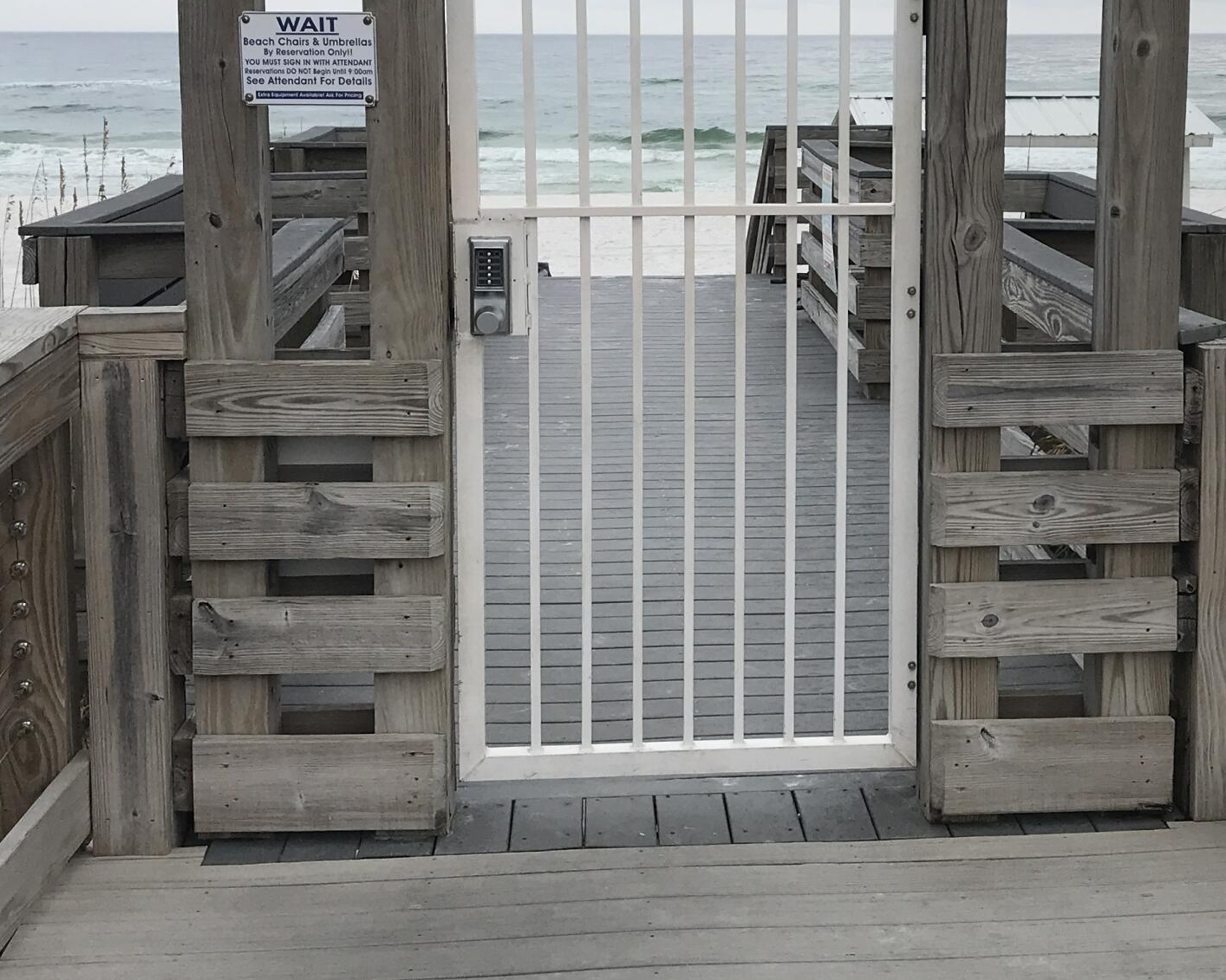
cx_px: 800
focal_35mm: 58
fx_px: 2104
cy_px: 303
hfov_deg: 32.3
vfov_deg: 26.0
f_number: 1.8
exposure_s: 1/894
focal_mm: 3.99
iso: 20
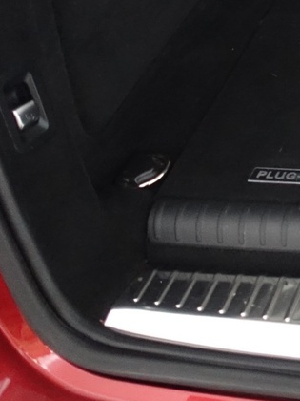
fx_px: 1028
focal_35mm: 89
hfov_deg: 13.1
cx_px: 688
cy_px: -110
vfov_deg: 20.3
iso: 1000
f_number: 2.5
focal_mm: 8.8
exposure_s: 1/30
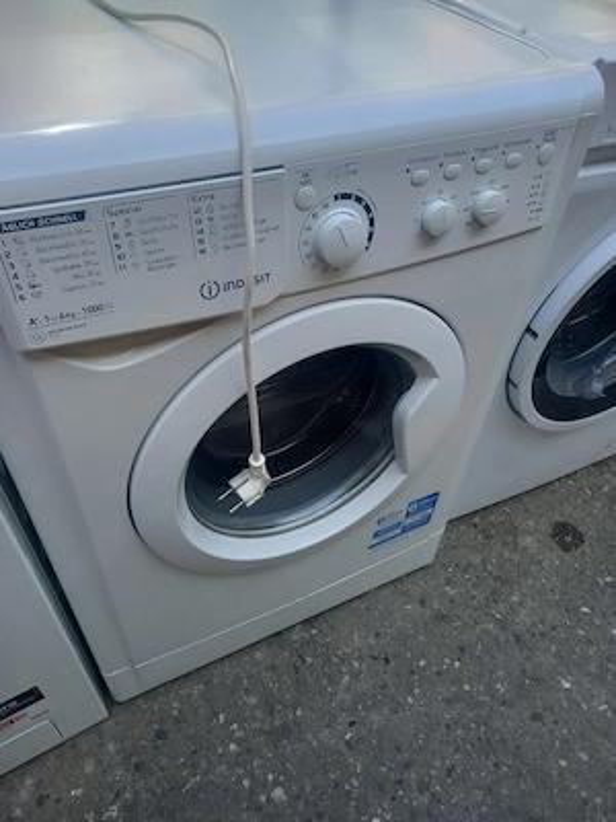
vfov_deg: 69.4
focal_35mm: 25
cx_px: 308
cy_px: 411
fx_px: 593
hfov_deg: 54.9
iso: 25
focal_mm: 4.6
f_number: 2
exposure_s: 1/204
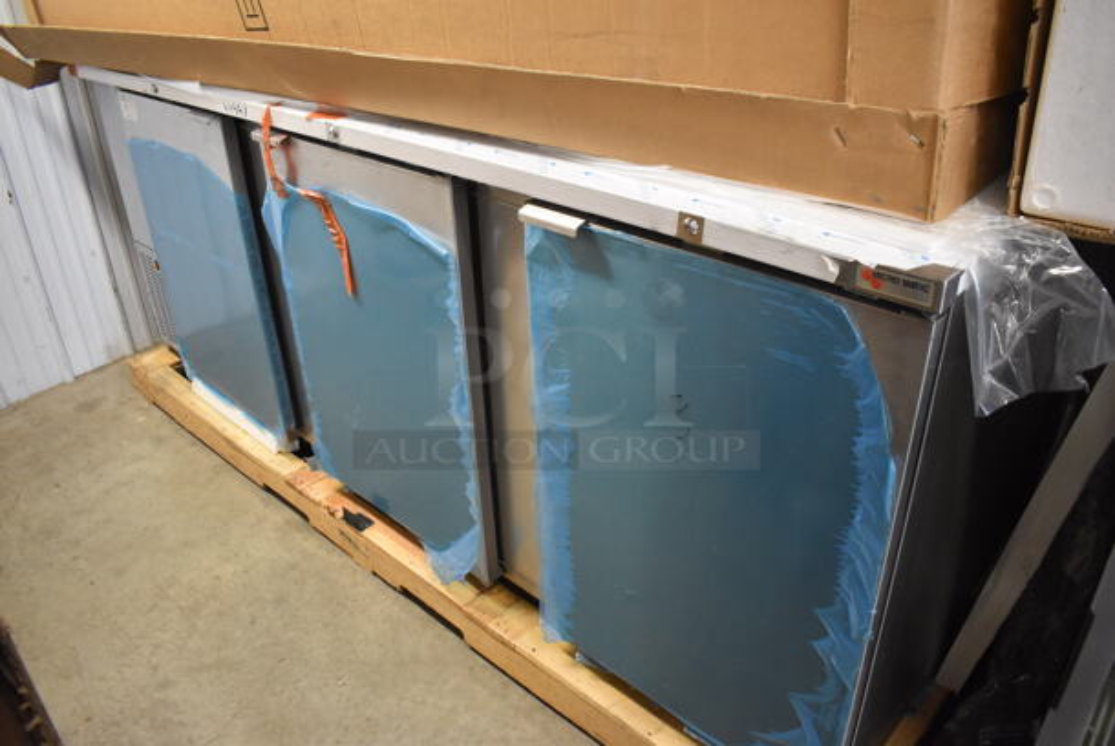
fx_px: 837
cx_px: 558
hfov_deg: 67.3
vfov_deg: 48.0
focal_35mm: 27
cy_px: 373
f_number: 3.5
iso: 2800
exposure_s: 1/125
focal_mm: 18
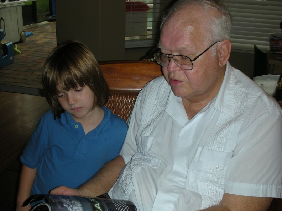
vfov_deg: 31.5
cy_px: 106
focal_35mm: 46
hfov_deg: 41.2
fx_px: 375
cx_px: 141
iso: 50
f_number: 3.2
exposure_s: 1/60
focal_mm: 7.7
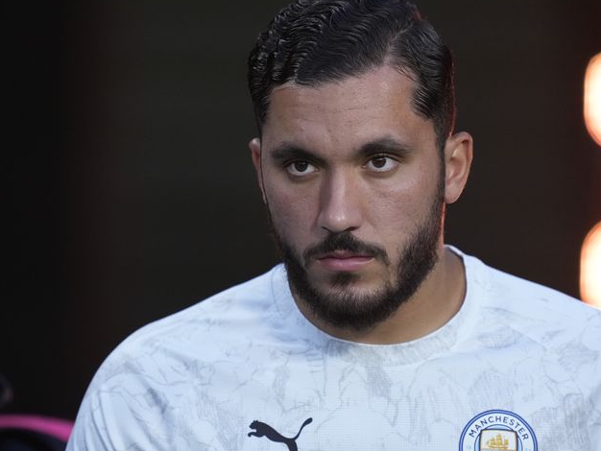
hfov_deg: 3.8
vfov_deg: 2.9
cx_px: 394
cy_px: 226
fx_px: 8962
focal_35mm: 516
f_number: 2.8
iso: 3200
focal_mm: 400
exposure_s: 1/1600
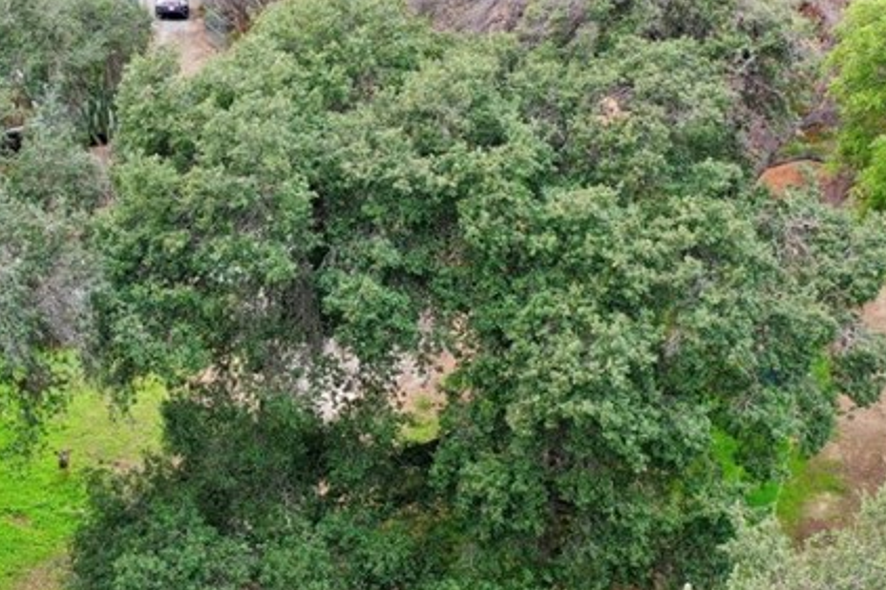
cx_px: 273
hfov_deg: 29.4
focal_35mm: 68
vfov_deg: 20.0
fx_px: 1673
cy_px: 210
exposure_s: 1/30
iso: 100
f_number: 2.8
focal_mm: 10.26
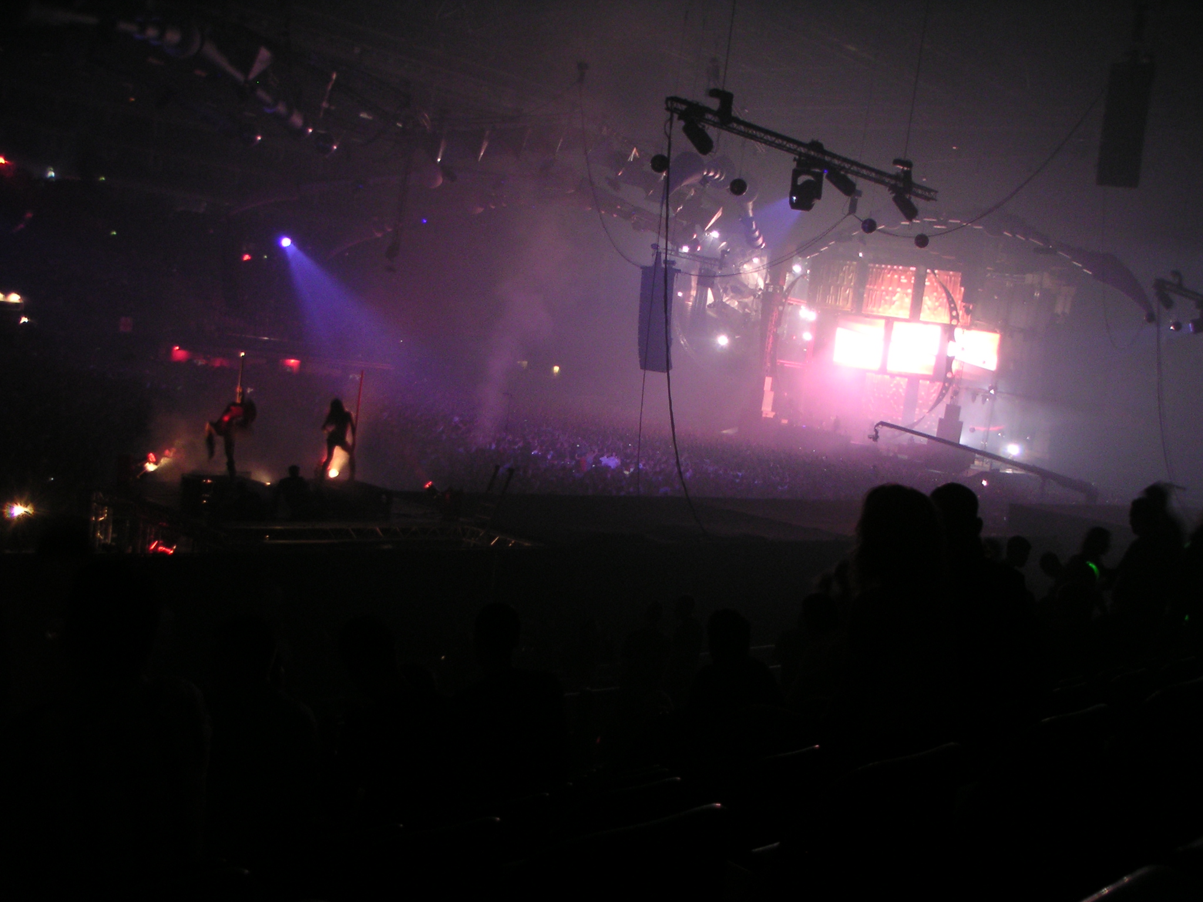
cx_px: 602
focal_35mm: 38
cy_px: 451
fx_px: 1321
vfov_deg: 37.7
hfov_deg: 49.0
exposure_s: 1/10
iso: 100
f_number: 2.8
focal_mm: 6
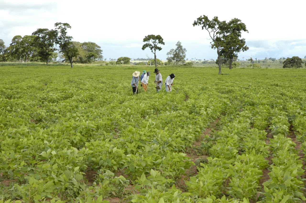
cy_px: 102
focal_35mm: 105
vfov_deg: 13.0
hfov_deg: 19.5
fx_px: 892
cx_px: 153
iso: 200
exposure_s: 1/80
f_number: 14
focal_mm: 70
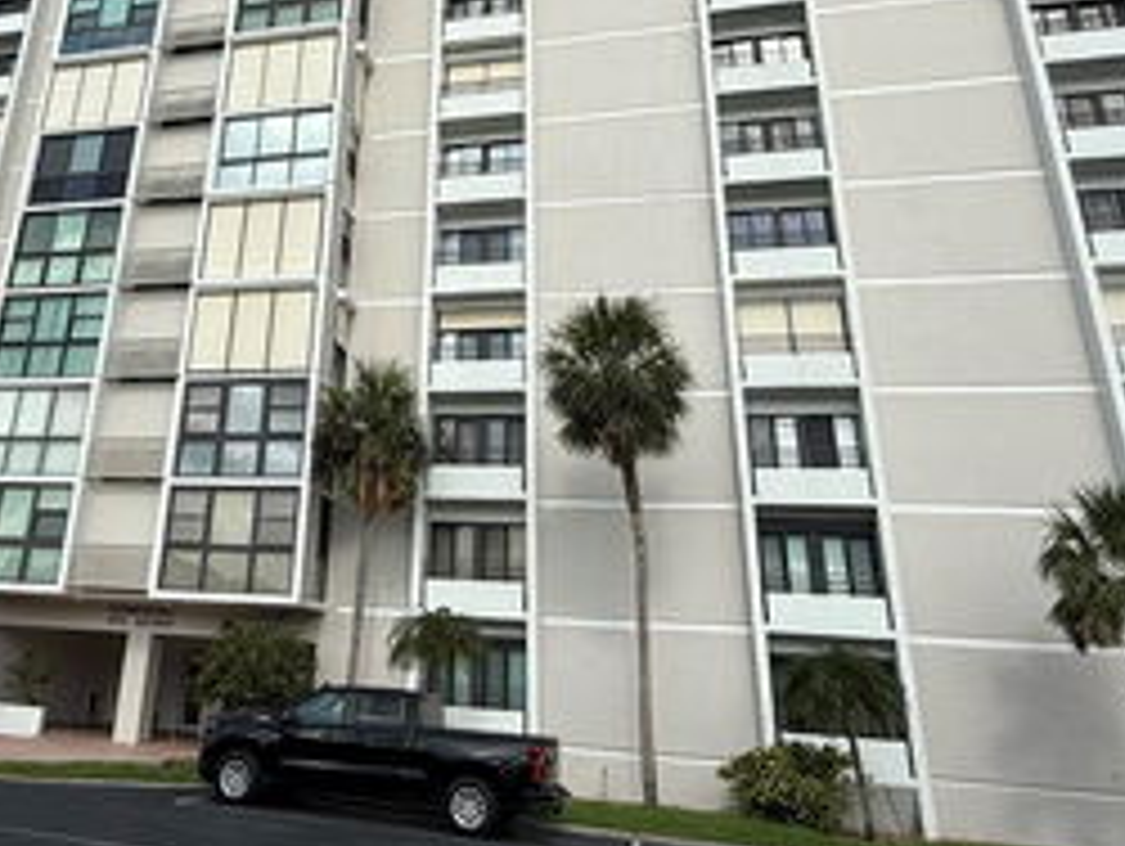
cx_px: 346
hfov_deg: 55.2
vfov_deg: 43.1
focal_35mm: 32
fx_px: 1041
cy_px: 236
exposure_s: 1/2841
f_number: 2.2
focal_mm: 2.22
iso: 50
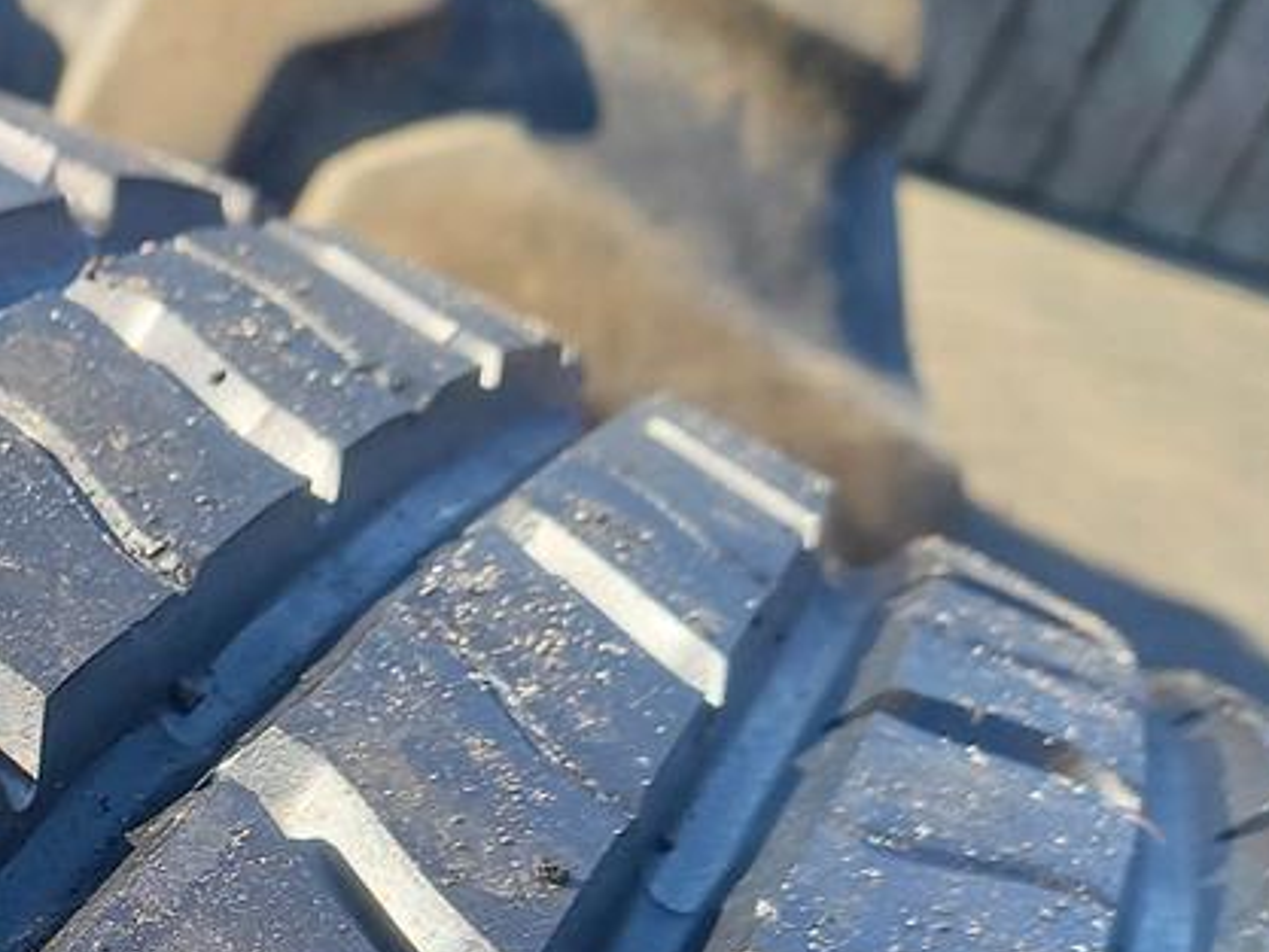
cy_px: 1138
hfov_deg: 24.1
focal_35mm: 72
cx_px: -320
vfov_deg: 19.3
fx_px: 2640
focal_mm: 4.65
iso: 50
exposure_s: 1/107
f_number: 1.8
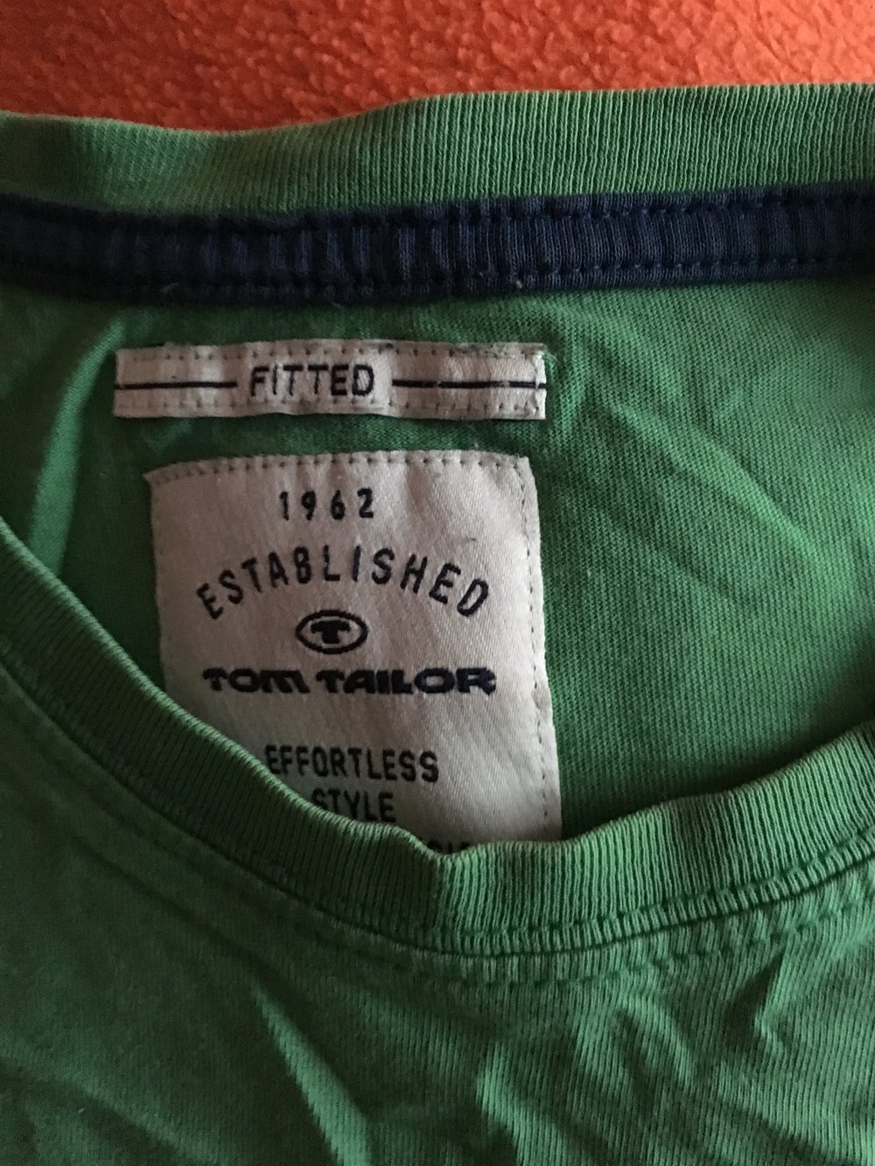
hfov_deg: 48.2
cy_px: 583
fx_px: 977
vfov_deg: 61.7
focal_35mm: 29
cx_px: 438
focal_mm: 4.15
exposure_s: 1/17
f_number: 2.2
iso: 800
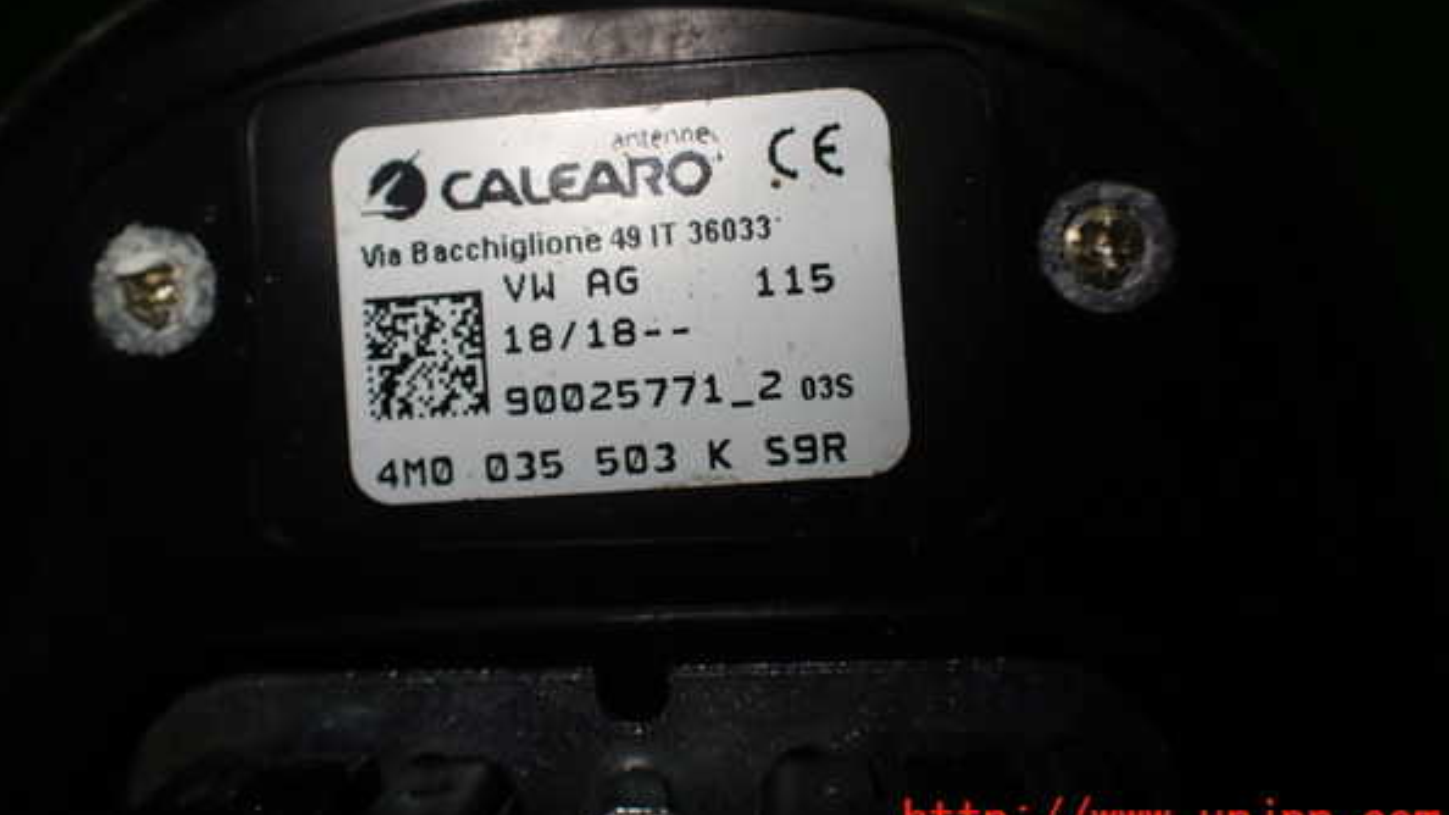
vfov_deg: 35.4
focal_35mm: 33
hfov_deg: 59.5
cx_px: 722
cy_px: 305
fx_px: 1268
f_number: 3.2
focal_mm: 5.4
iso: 100
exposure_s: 1/160
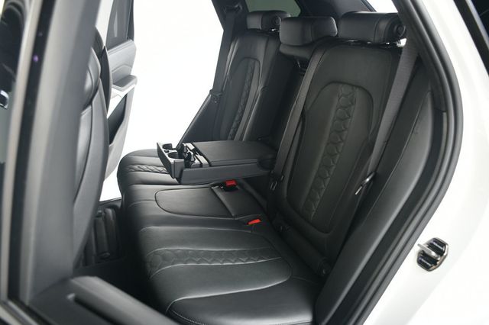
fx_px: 407
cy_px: 162
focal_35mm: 30
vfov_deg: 43.6
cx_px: 244
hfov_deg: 62.0
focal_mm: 20
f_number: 3.5
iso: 100
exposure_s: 1/160
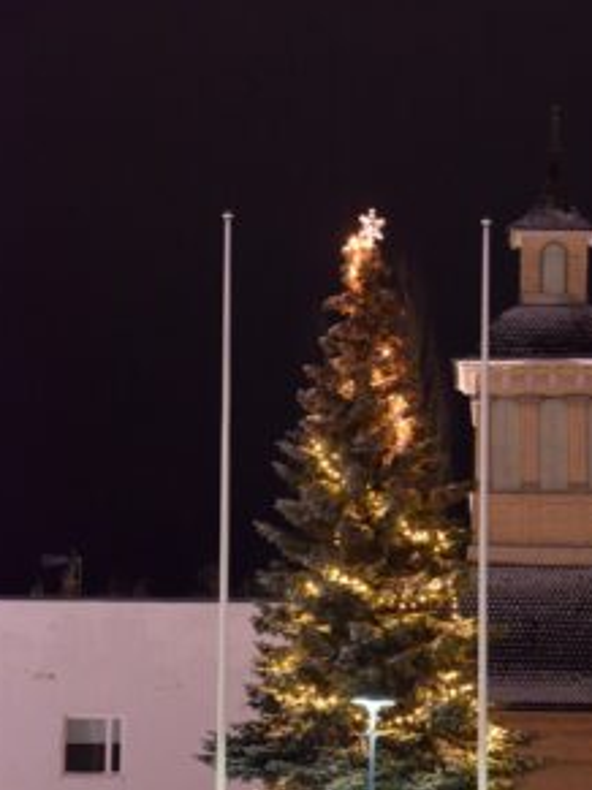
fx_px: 3392
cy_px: 510
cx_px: 344
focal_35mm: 149
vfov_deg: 13.3
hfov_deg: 10.0
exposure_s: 1/5
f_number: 5.3
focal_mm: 75
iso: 6400
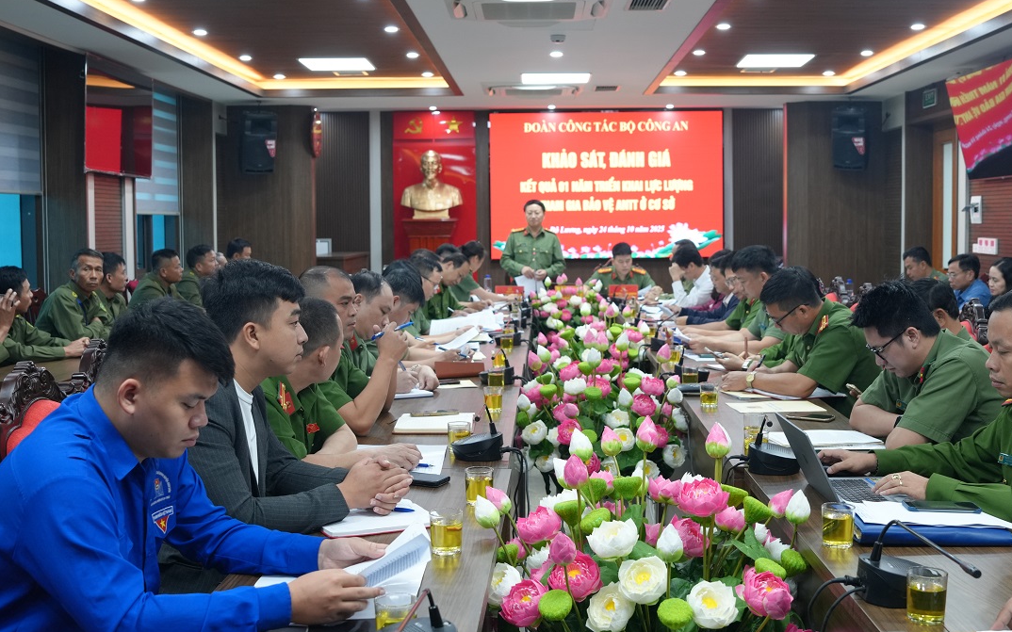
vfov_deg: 31.2
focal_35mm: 41
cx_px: 504
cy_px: 296
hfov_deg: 48.2
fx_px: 1131
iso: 640
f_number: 4
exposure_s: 1/60
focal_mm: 24
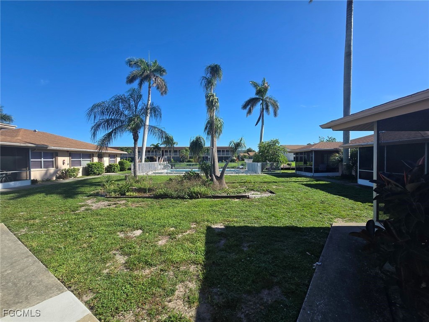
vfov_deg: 89.9
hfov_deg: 106.2
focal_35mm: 13
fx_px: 161
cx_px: 214
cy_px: 161
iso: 50
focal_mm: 2.2
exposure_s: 1/2000
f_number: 2.2
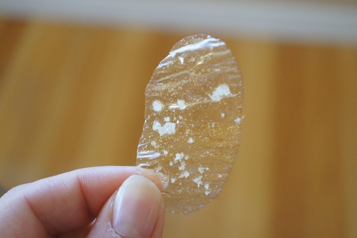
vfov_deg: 28.0
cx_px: 173
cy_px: 124
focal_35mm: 48
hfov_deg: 41.1
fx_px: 475
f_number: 3.5
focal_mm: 30
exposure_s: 1/250
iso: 1600
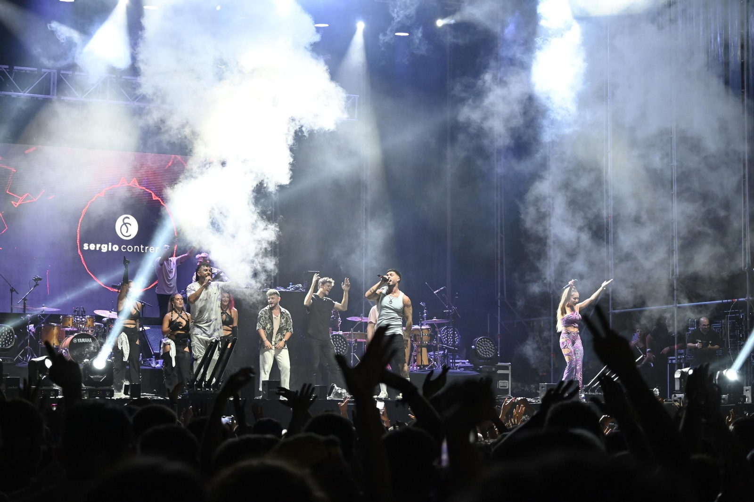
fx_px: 1884
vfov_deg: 15.2
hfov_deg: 22.6
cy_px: 251
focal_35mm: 90
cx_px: 377
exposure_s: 1/200
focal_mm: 60
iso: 4000
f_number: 4.8
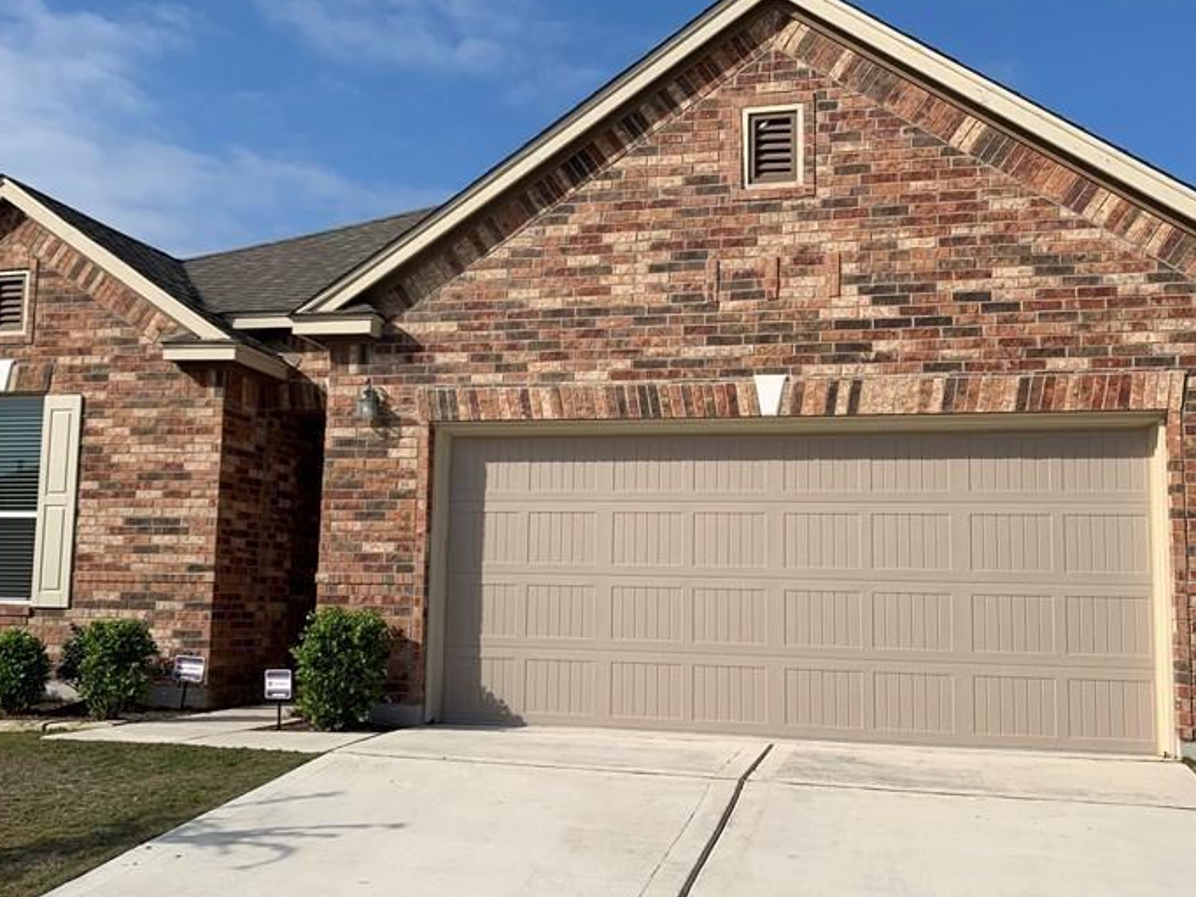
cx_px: 541
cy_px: 456
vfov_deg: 36.8
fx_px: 1347
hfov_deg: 47.8
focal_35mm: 39
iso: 25
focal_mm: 4.25
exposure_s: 1/3289
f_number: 1.8
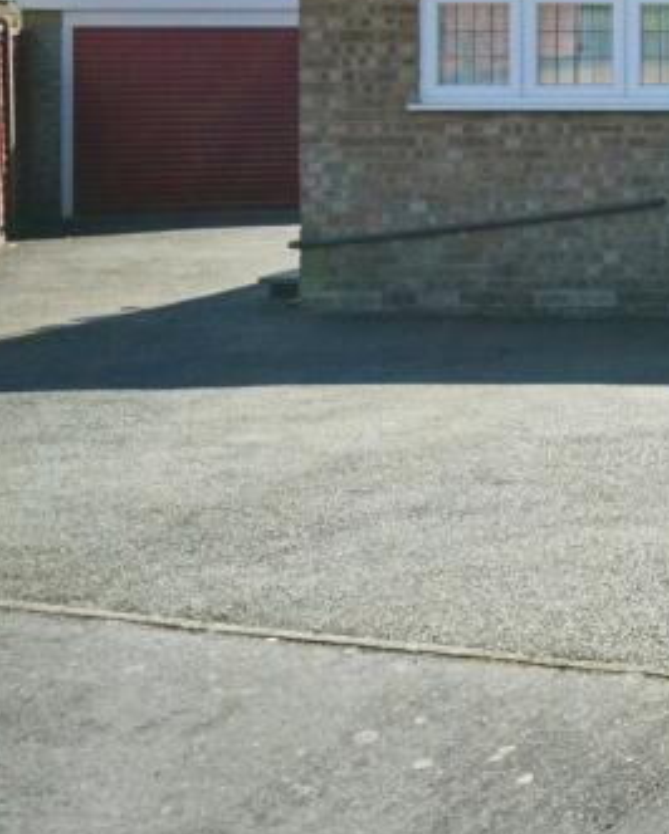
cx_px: 1227
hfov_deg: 15.9
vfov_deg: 22.9
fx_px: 2003
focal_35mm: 81
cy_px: 57
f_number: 11
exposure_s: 1/2000
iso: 2000
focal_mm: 28
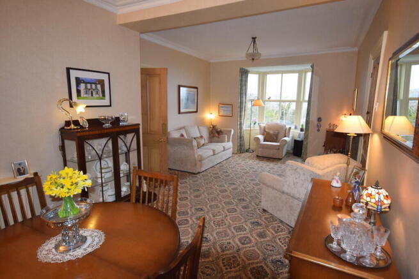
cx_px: 210
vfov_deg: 63.2
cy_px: 140
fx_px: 227
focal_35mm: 20
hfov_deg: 85.4
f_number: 5
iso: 800
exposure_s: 1/100
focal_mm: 13
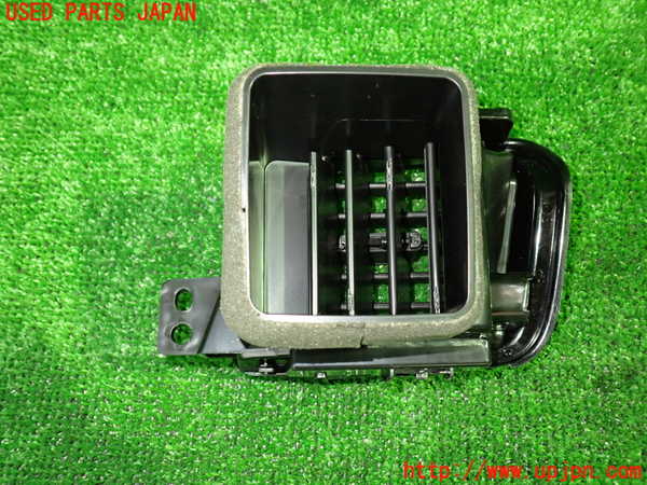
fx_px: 561
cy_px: 242
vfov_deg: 46.8
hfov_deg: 60.0
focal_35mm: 30
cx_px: 324
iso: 800
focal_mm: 5.4
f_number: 2.3
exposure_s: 1/30
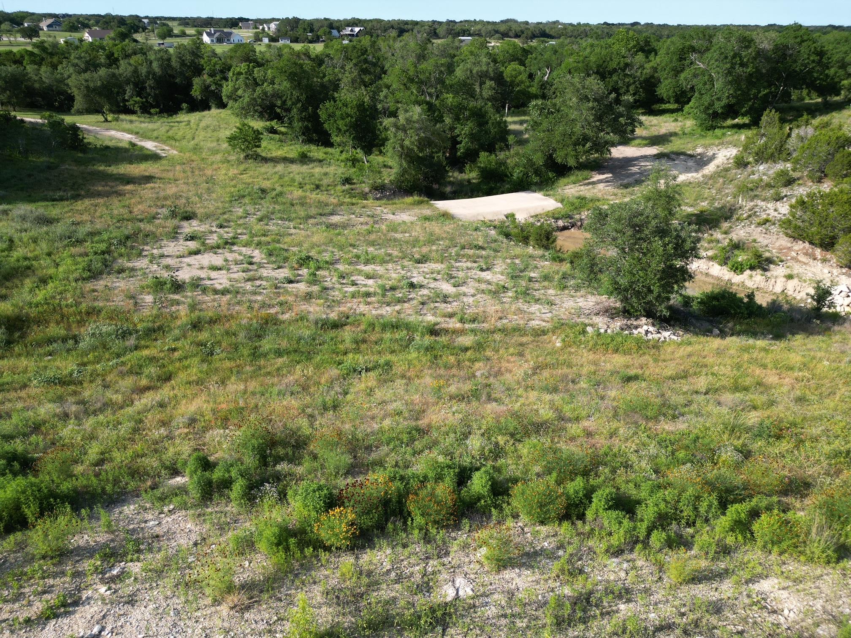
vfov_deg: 56.8
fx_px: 590
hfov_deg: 71.6
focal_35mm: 24
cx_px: 426
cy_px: 319
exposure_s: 1/1600
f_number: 1.7
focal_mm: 6.72
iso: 110
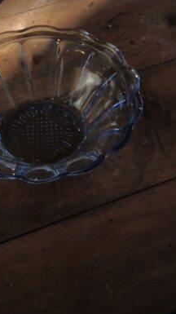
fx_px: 781
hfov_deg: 12.8
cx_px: 118
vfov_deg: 21.2
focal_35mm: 94
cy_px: -60
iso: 2000
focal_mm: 35
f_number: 22
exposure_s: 1/80
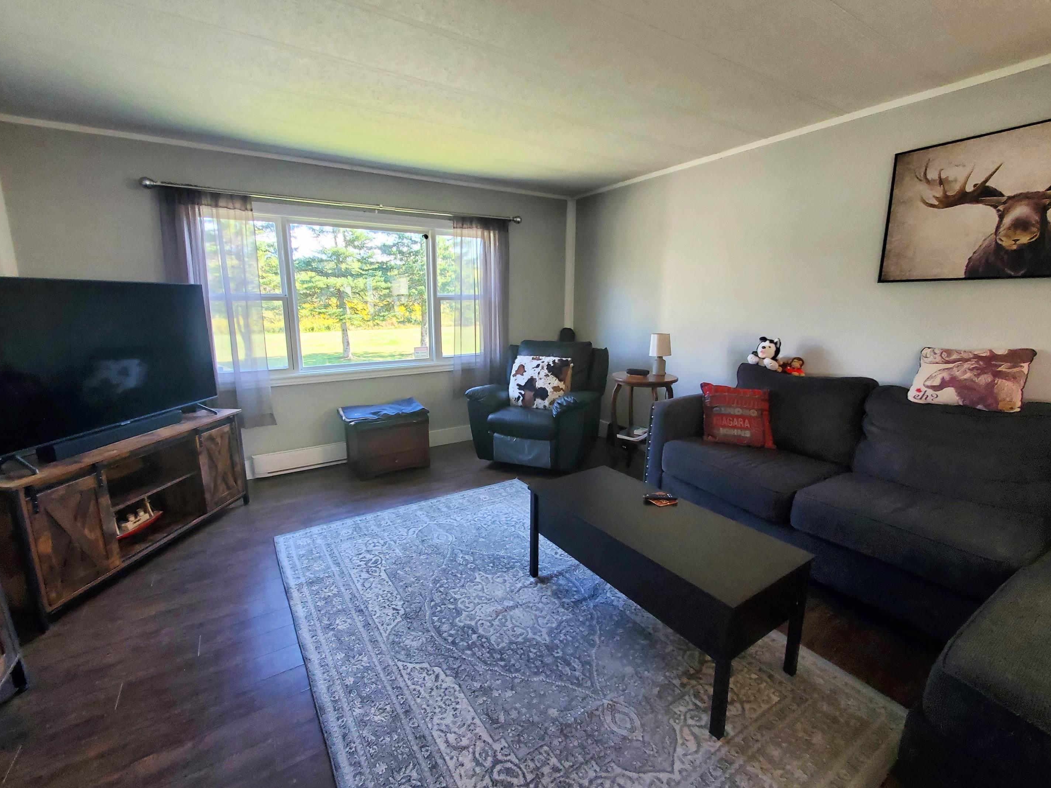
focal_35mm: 14
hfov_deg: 102.1
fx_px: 425
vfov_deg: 85.6
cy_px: 383
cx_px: 513
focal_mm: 1.8
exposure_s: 1/60
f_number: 2.2
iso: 160
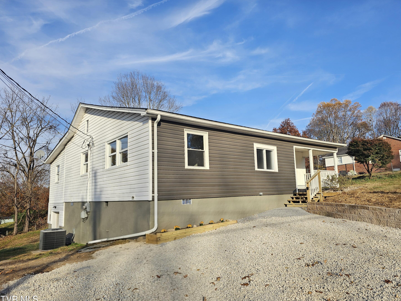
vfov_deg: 56.8
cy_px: 157
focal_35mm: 24
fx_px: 278
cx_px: 209
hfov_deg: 71.6
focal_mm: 6.3
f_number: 1.7
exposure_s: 1/455
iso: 10
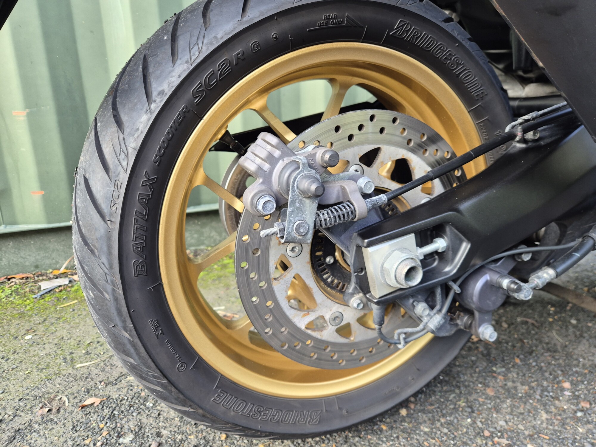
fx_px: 396
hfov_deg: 73.9
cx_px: 298
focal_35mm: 23
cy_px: 224
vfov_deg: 58.9
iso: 160
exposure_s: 1/100
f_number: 1.8
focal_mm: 5.4
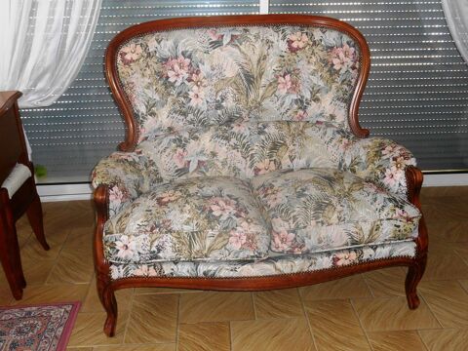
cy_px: 176
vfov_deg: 40.7
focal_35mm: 35
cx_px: 234
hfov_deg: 52.6
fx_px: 473
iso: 220
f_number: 3.7
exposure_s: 1/30
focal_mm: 6.3
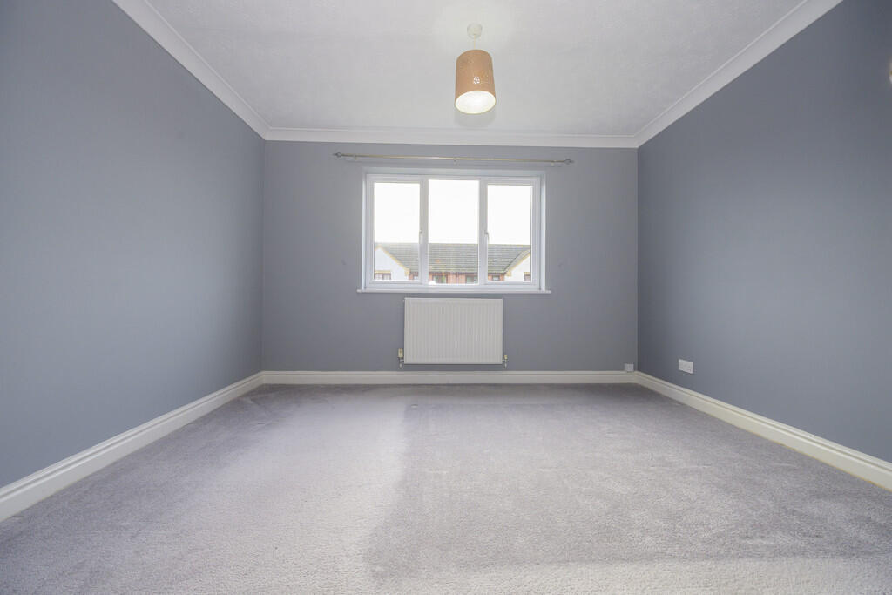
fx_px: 347
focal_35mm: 14
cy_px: 298
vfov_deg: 81.2
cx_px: 446
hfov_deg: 104.2
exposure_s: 1/125
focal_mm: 14
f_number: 7.1
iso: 800
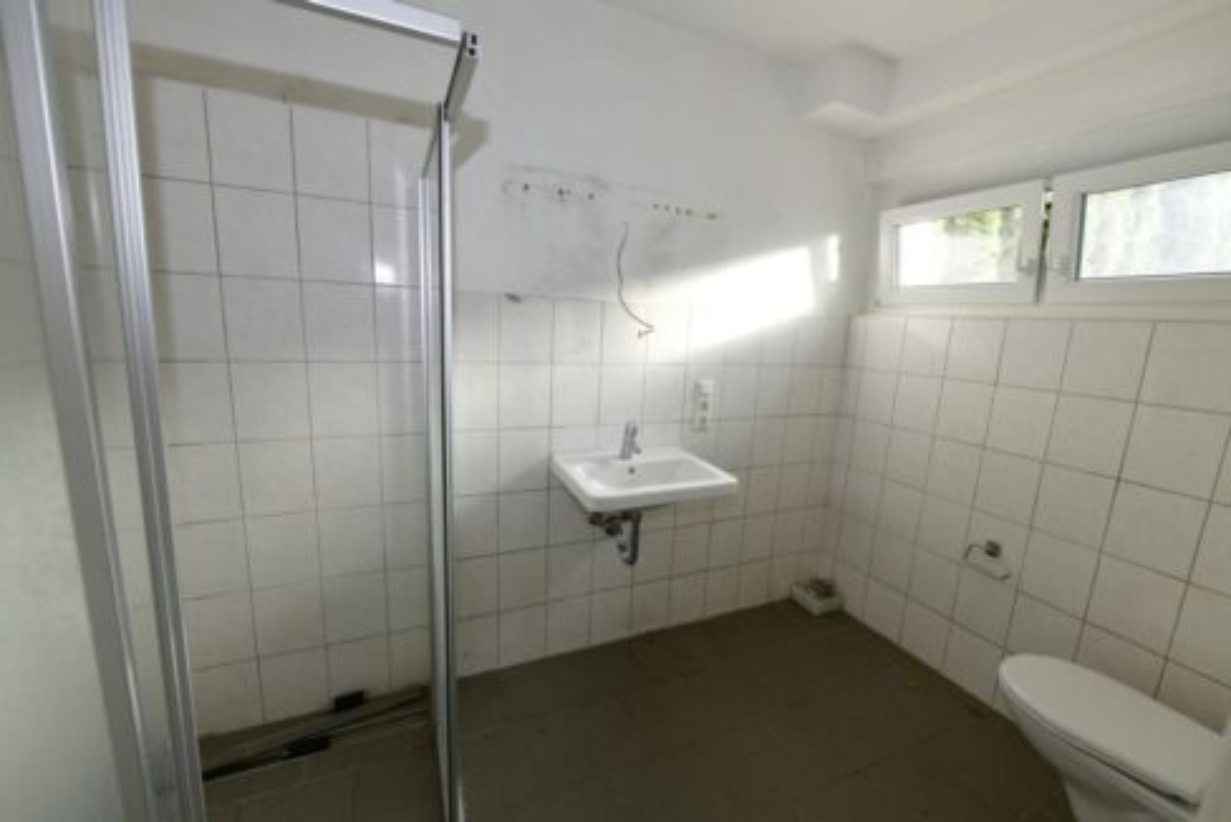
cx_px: 616
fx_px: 479
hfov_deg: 104.2
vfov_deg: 81.3
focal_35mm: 14
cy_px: 411
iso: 800
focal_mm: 14
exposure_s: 1/60
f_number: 6.3
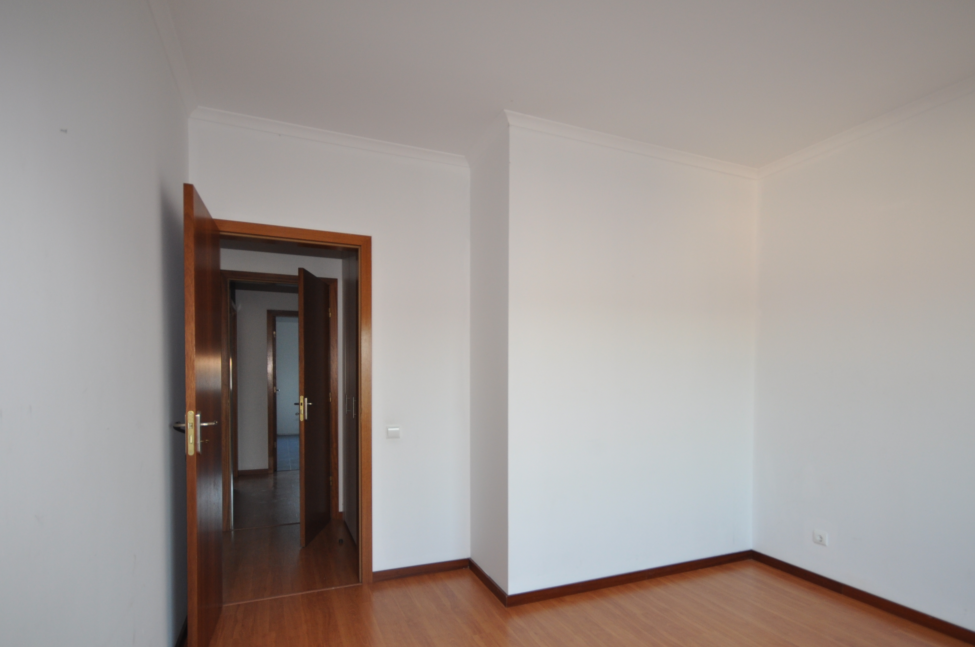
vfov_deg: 64.0
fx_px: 514
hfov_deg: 86.7
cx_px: 538
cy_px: 379
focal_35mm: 19
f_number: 4
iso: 360
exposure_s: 1/60
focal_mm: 10
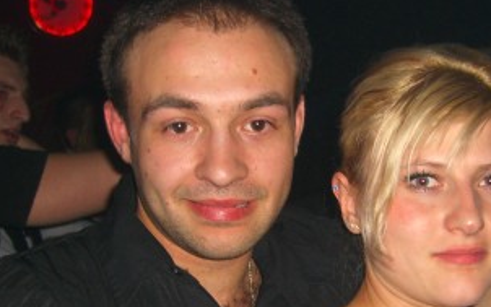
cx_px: 341
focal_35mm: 80
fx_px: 1071
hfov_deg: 25.6
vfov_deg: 16.2
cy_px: 262
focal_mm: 7.9
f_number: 2.8
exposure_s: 1/60
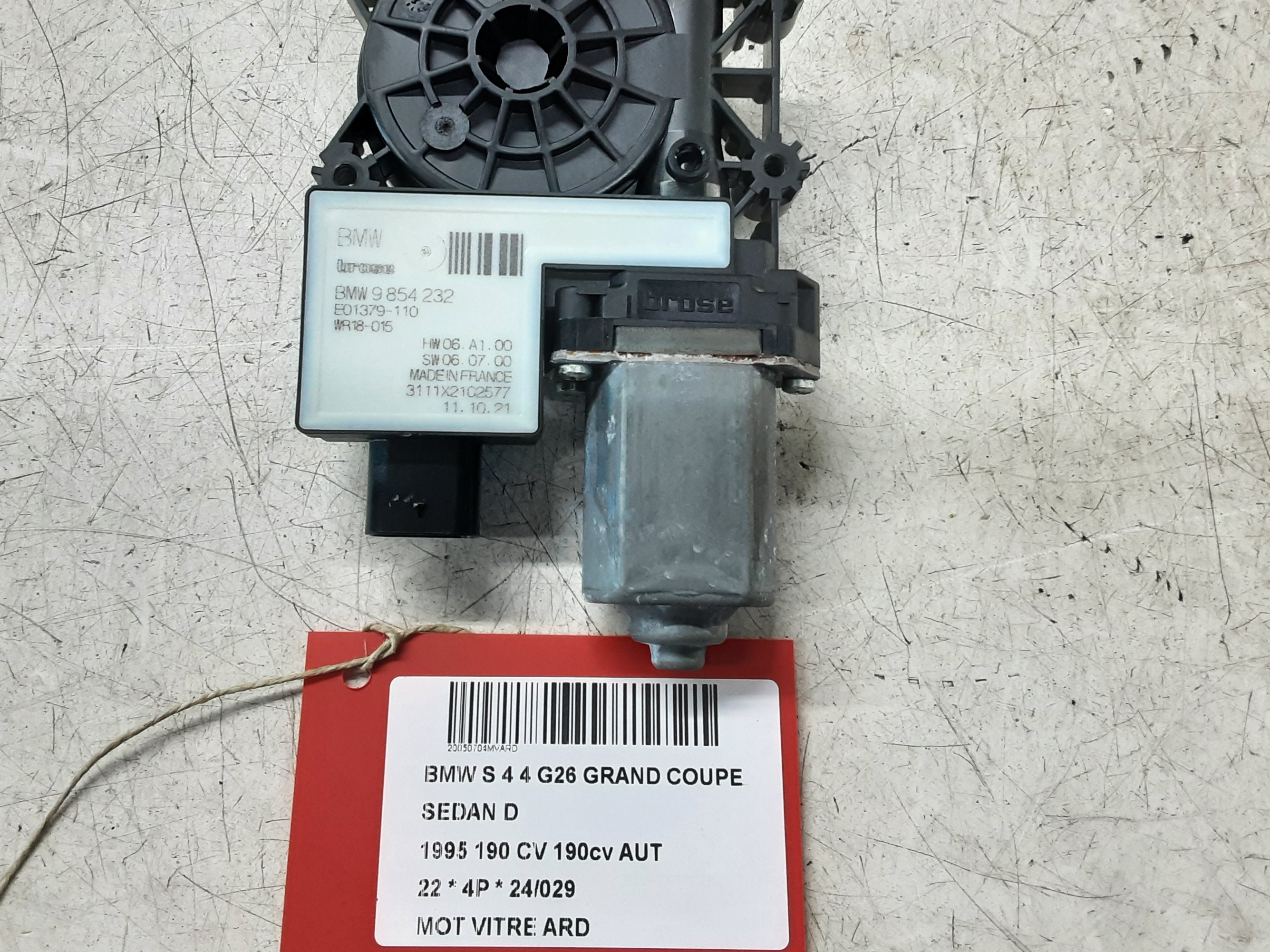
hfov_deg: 55.2
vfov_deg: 42.8
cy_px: 393
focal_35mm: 33
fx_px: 1211
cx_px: 562
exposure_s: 1/50
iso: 80
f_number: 1.9
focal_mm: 2.91
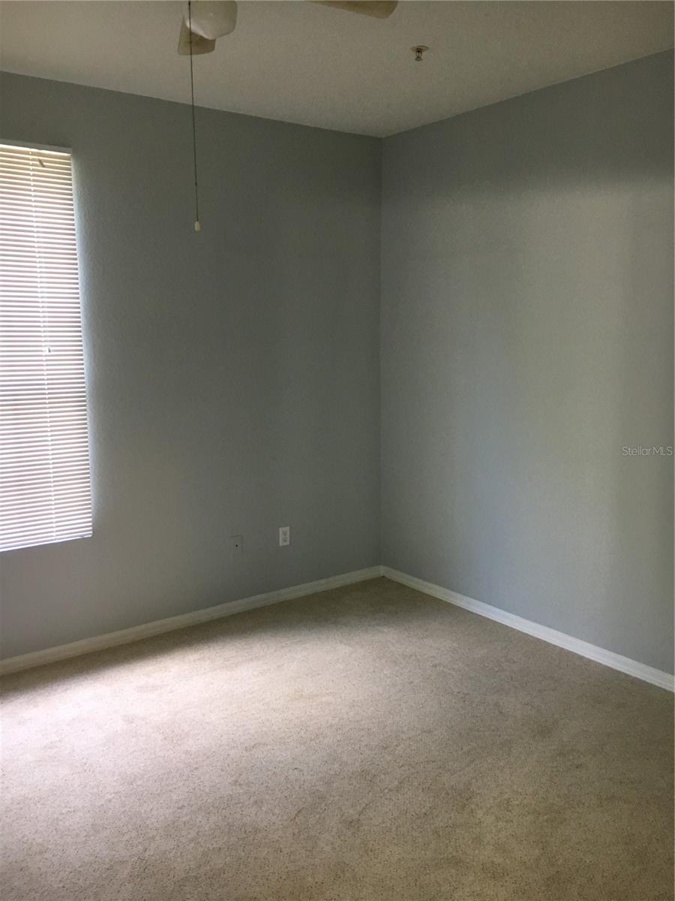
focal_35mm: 29
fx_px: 754
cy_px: 450
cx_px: 338
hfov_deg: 48.2
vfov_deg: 61.7
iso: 100
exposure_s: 1/30
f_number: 2.2
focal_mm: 4.15
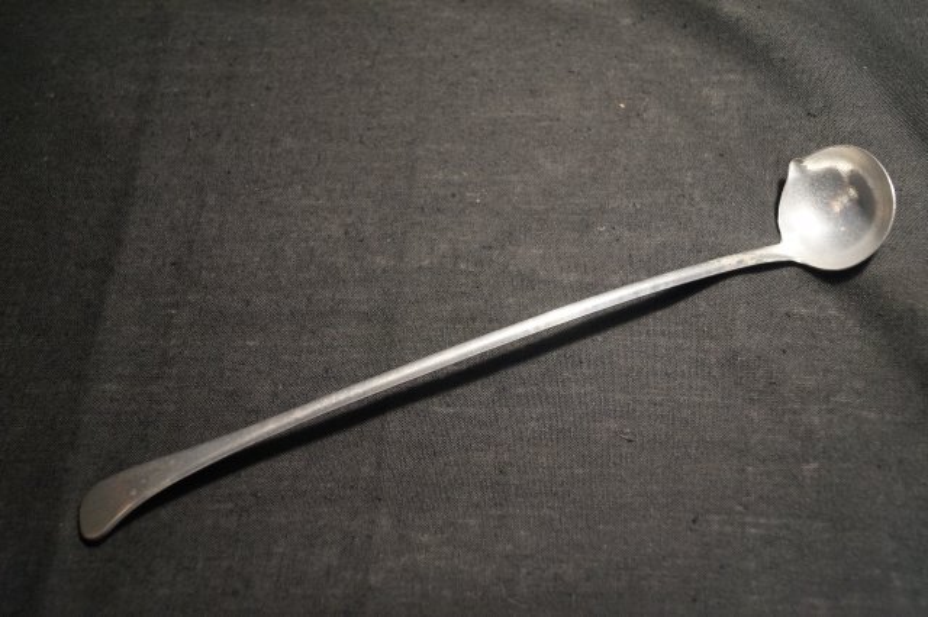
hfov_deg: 53.2
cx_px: 464
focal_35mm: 36
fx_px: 927
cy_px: 308
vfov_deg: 36.8
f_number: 4
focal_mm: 24
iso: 4000
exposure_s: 1/60
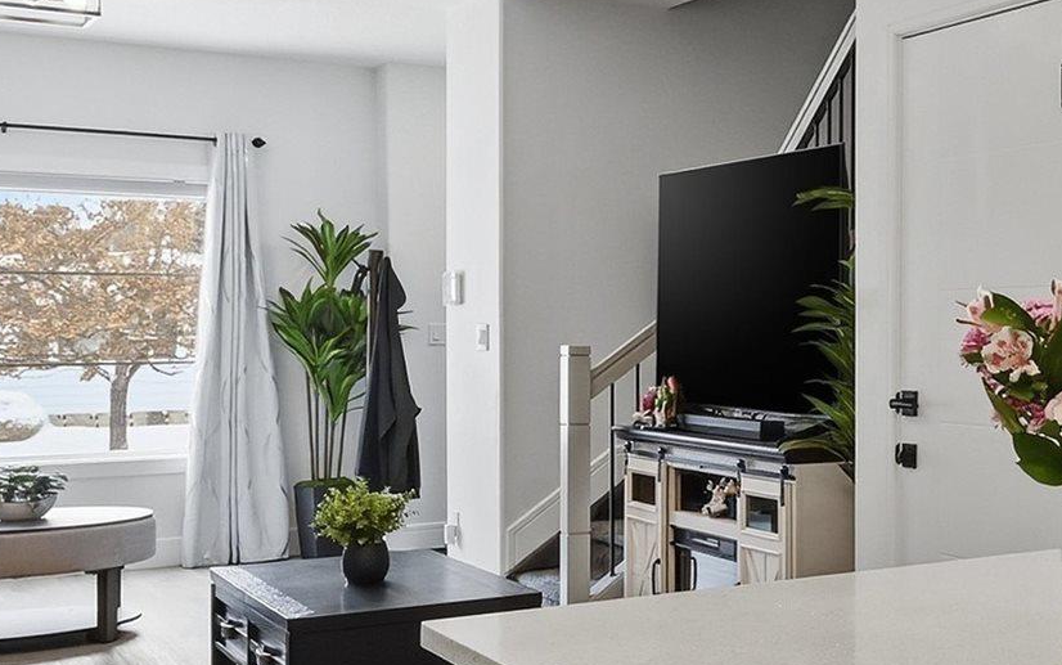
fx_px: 1535
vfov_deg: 24.4
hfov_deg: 30.3
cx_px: 1380
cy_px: 329
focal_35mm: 53
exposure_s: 1/60
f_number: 8
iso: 100
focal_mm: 14
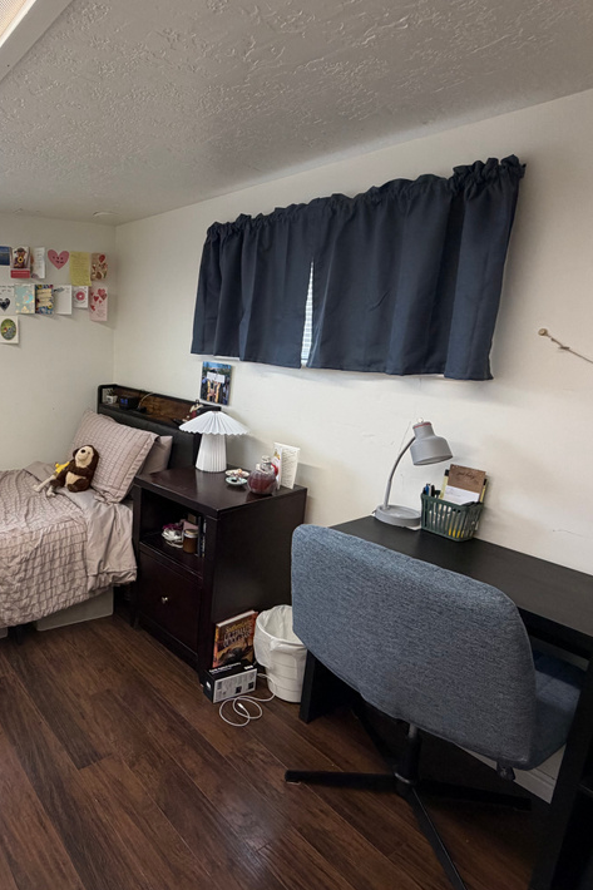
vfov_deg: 81.2
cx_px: 92
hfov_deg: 54.0
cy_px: 441
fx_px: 519
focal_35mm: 21
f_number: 2.2
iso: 160
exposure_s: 1/120
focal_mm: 2.22
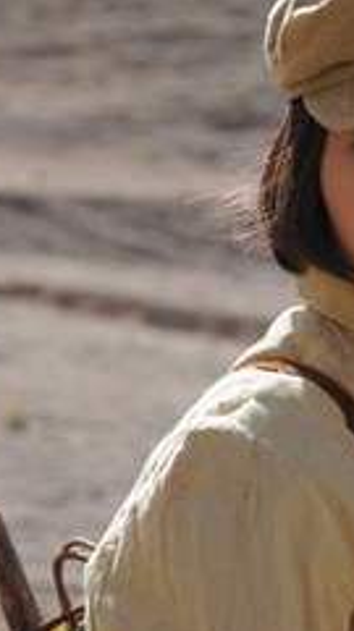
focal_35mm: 342
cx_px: 367
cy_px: 432
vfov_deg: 6.3
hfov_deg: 3.5
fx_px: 5727
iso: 200
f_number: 9
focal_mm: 105
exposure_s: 1/320
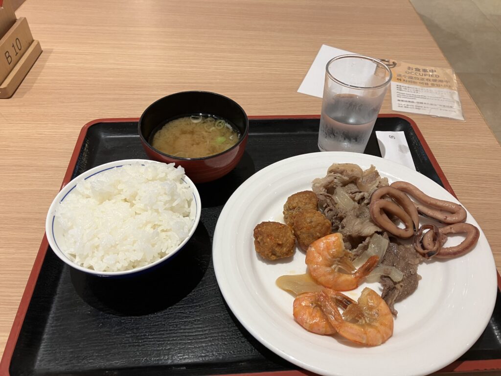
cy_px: 188
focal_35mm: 28
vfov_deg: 49.7
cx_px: 250
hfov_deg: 63.4
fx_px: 405
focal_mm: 3.99
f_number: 1.8
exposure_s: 1/50
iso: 64
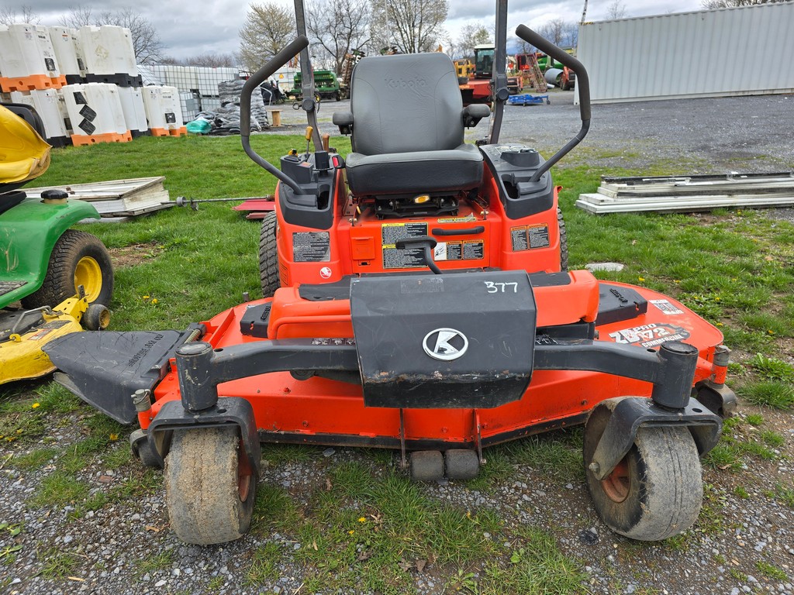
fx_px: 528
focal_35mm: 23
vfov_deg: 58.9
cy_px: 298
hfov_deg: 73.9
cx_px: 397
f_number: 1.7
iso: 12
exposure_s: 1/296
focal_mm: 6.3
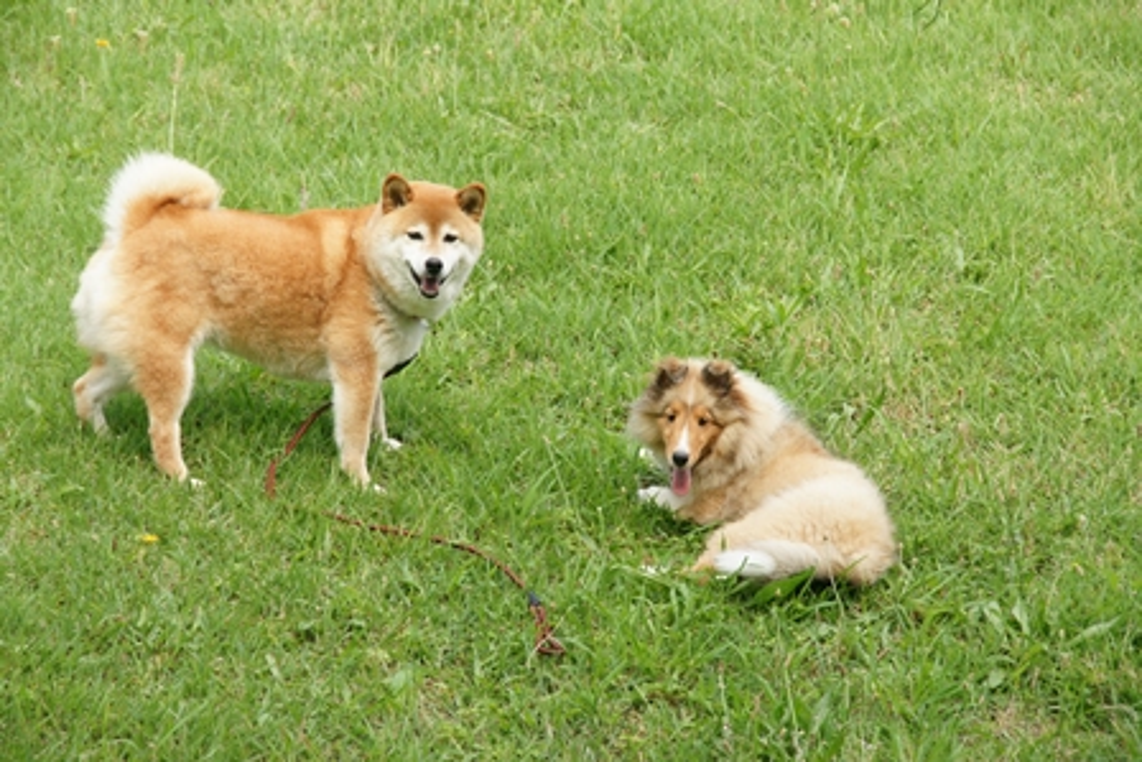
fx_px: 6425
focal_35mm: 202
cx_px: 571
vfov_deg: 6.8
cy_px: 381
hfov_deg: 10.2
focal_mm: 135
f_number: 8
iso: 1600
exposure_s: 1/800
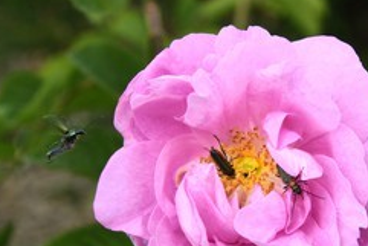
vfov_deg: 11.2
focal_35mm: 122
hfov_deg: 16.8
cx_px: 212
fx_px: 1248
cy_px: 173
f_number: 16
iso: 400
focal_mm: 70
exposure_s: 1/250
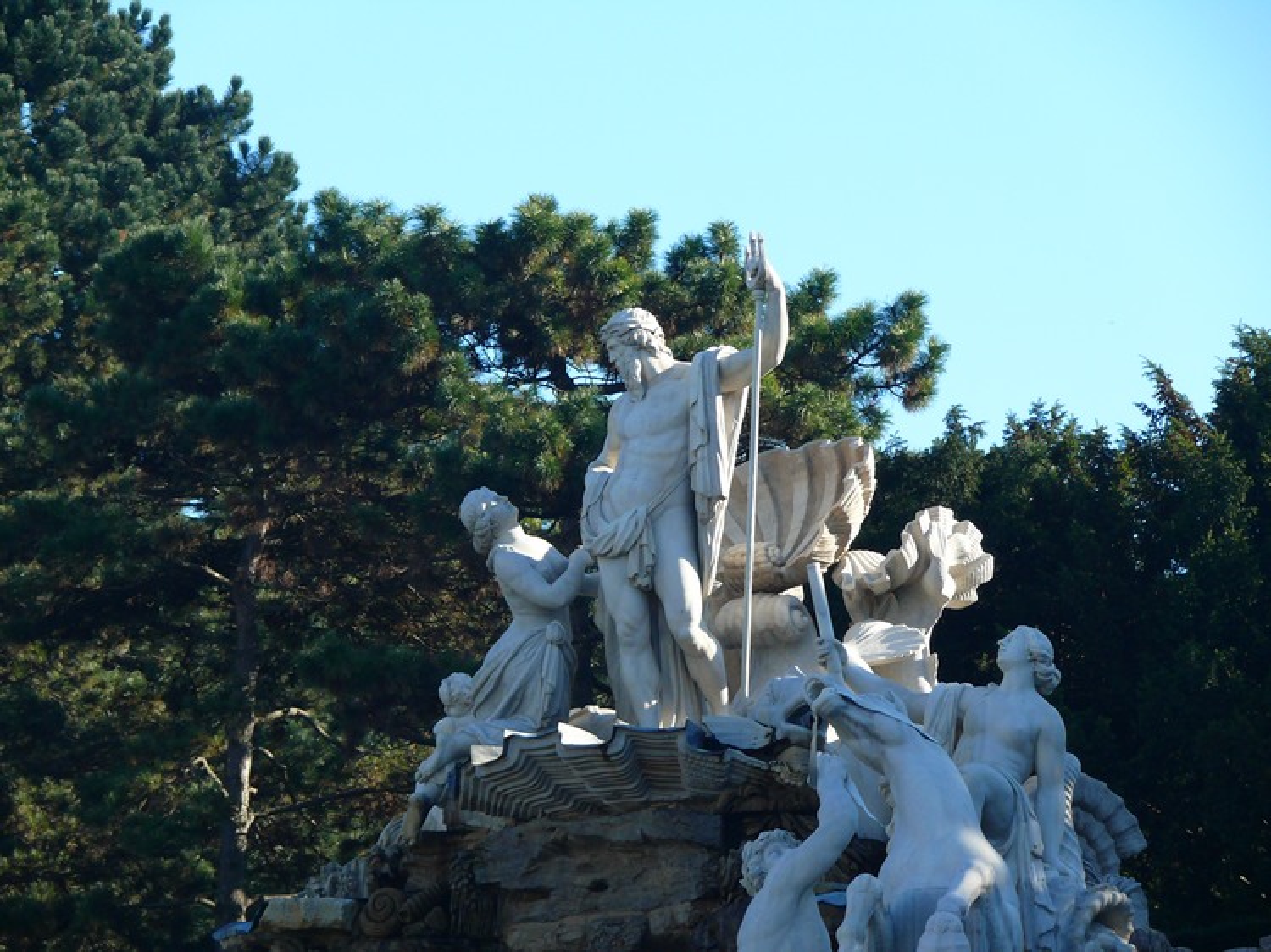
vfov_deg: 7.7
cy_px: 476
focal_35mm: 194
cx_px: 636
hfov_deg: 10.2
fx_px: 7121
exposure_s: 1/200
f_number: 4
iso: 100
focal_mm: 40.9
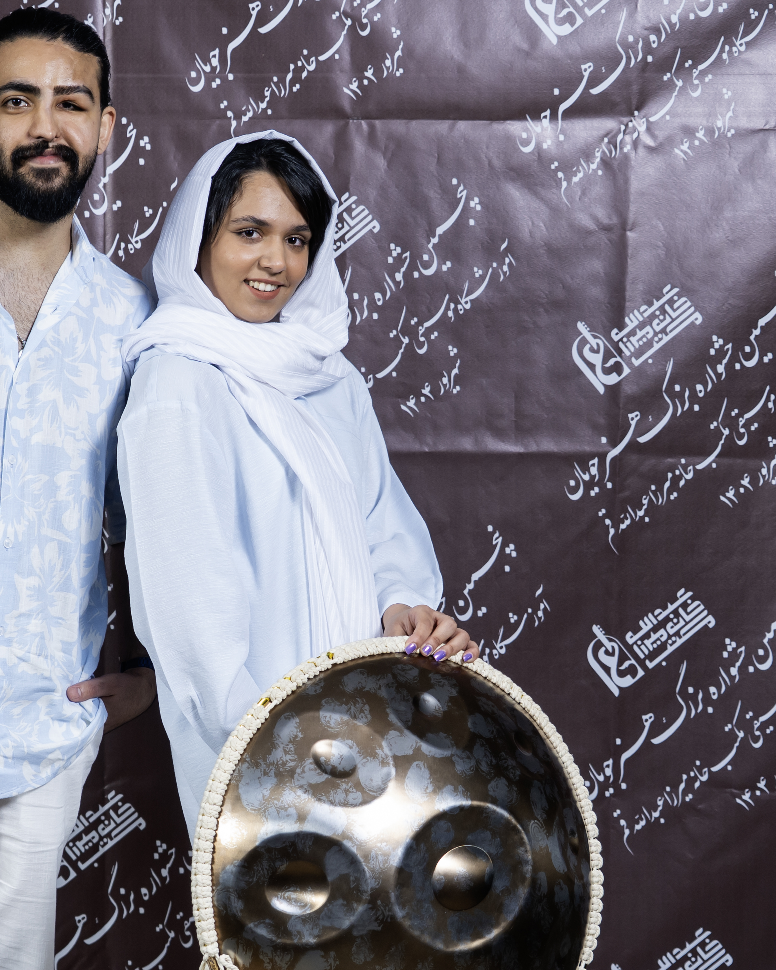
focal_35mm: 72
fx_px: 2067
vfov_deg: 26.4
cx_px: 80
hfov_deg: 20.8
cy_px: 455
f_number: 4
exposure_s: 1/125
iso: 320
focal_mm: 44
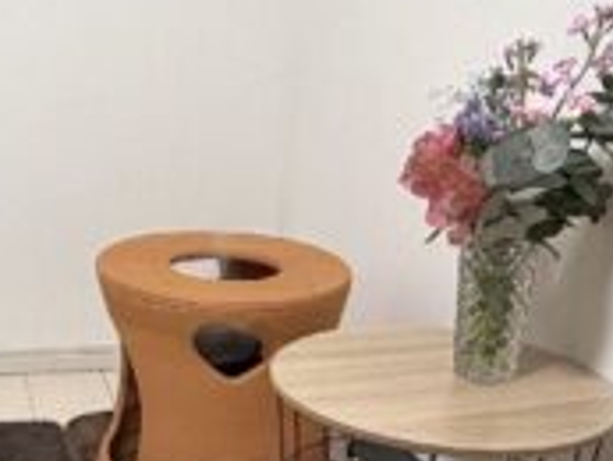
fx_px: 1116
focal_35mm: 63
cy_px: 300
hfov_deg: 30.1
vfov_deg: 23.2
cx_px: 135
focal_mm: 2.22
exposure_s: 1/50
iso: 160
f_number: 2.2
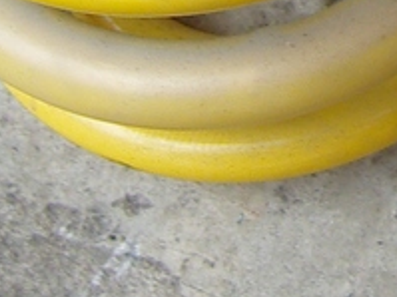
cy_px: -441
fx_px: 2510
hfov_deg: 8.7
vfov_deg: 6.4
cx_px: 690
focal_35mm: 219
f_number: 2.8
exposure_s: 1/200
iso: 100
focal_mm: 7.3
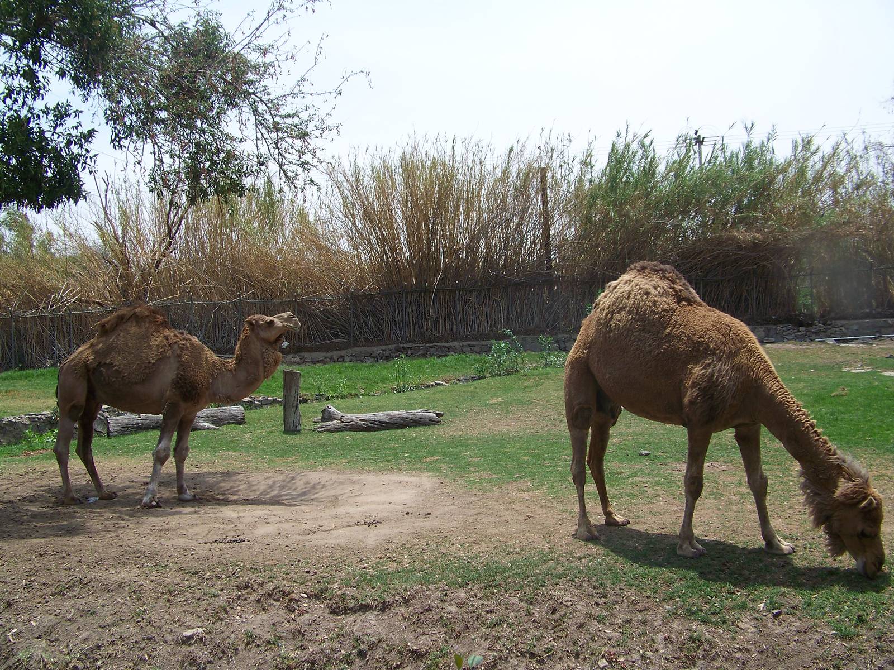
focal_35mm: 36
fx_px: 930
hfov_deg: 51.4
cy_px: 335
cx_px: 447
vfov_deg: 39.7
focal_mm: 5.85
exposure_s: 1/500
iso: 64
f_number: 4
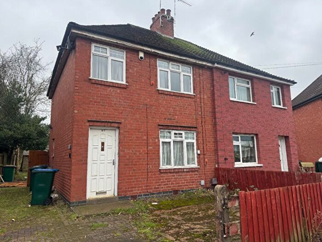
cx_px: 161
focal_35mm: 24
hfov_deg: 71.6
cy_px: 121
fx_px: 223
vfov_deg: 56.8
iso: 80
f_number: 1.78
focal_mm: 6.76
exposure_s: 1/343
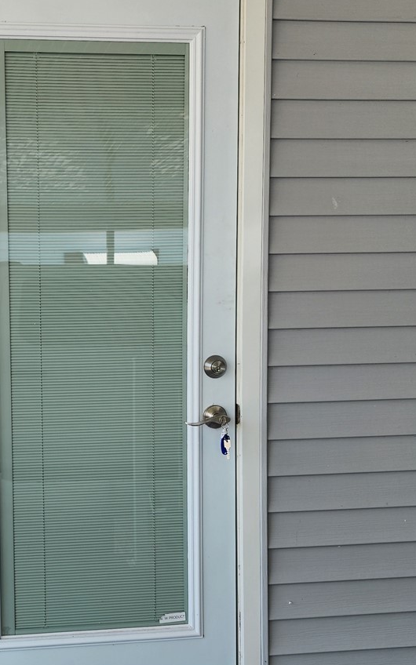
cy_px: 388
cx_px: 36
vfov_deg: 43.3
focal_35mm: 46
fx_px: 834
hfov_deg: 27.0
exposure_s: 1/211
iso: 12
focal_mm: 6.4
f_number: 1.8
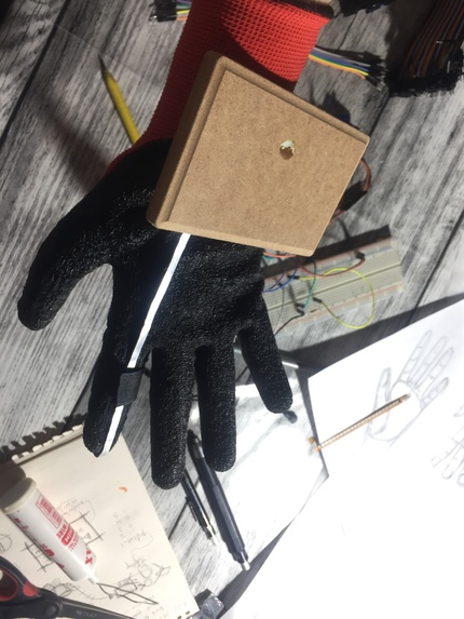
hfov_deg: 48.2
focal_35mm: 29
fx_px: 518
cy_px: 310
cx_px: 232
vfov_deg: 61.6
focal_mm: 4.15
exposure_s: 1/33
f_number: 2.2
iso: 50
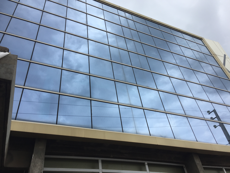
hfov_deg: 61.7
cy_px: 86
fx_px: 193
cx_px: 115
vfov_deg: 48.2
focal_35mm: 29
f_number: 2.2
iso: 32
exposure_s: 1/791
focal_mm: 4.15
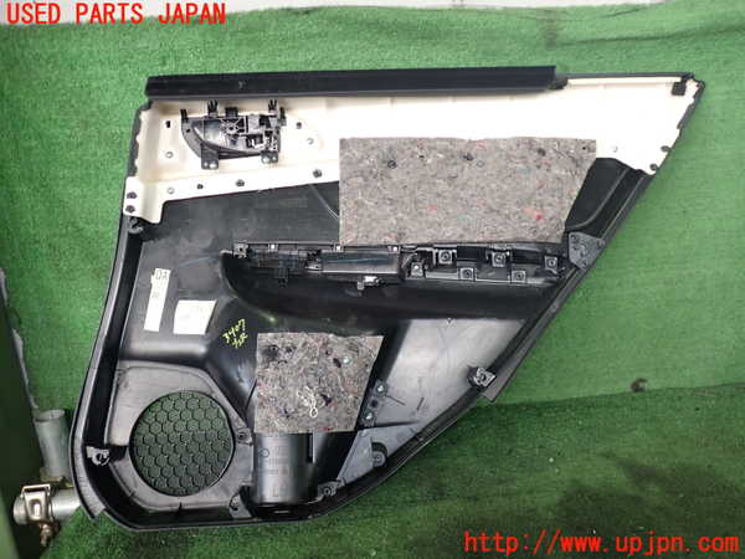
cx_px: 372
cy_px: 280
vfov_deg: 46.8
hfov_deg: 60.0
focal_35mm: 30
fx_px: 646
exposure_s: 1/50
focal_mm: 5.4
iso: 200
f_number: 2.3
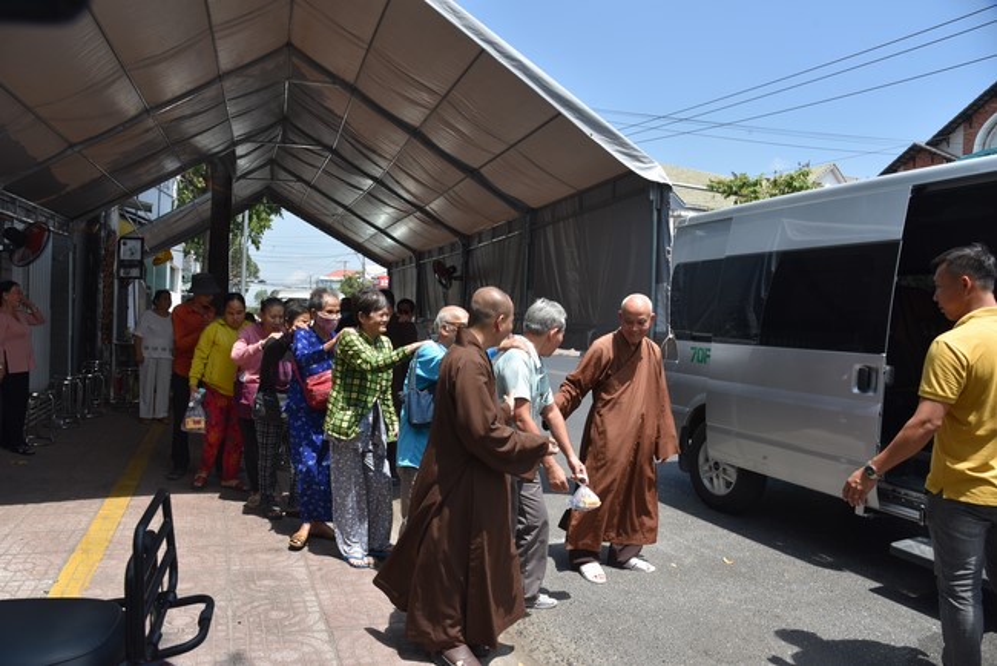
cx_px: 498
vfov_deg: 53.2
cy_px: 333
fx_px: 665
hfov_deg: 73.7
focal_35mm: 24
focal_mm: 24
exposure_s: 1/250
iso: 200
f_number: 8
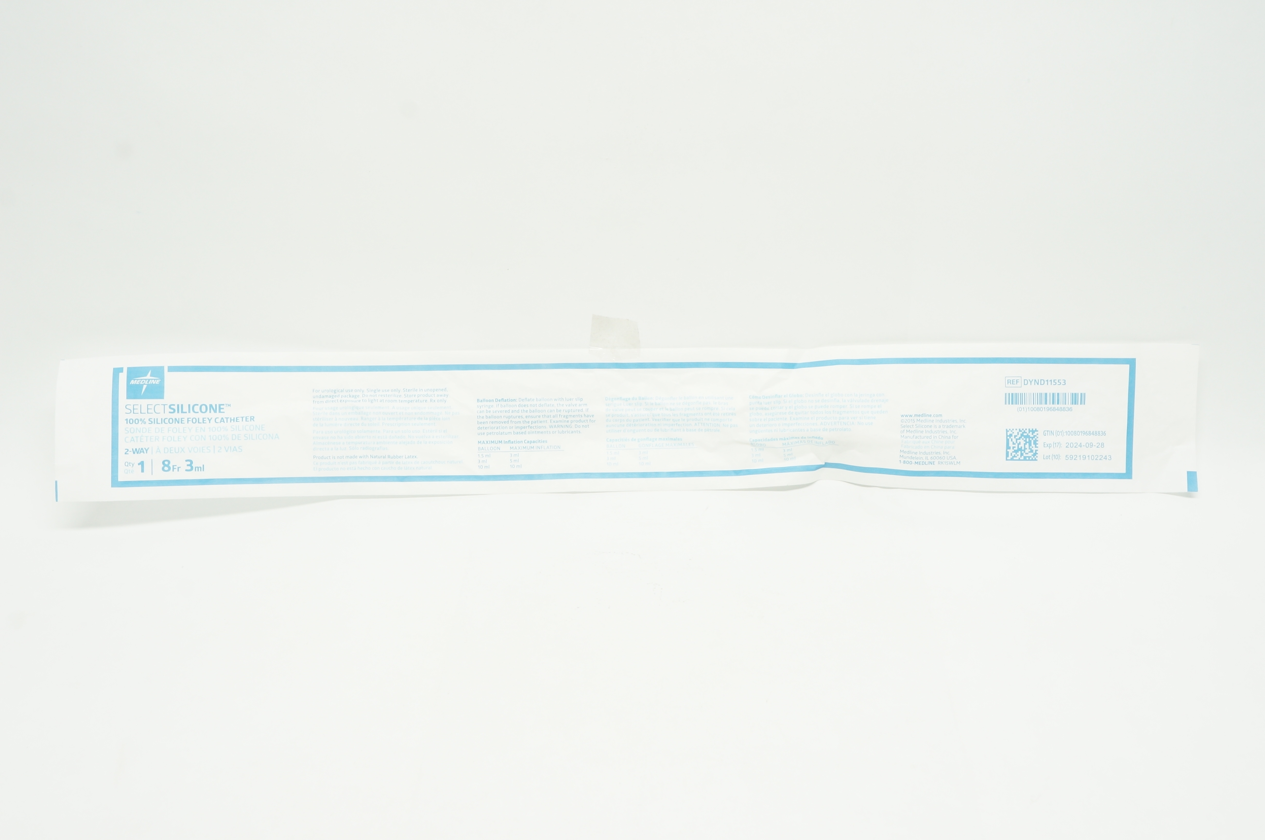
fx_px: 1527
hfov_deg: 45.0
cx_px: 632
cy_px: 420
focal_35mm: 44
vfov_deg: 30.8
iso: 400
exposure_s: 1/15
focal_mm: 29
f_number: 11
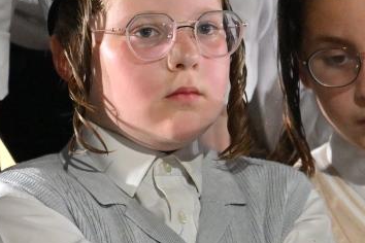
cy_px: 57
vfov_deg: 1.8
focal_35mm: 757
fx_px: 7675
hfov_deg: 2.7
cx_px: 184
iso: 1600
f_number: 2.8
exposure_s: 1/125
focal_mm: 175
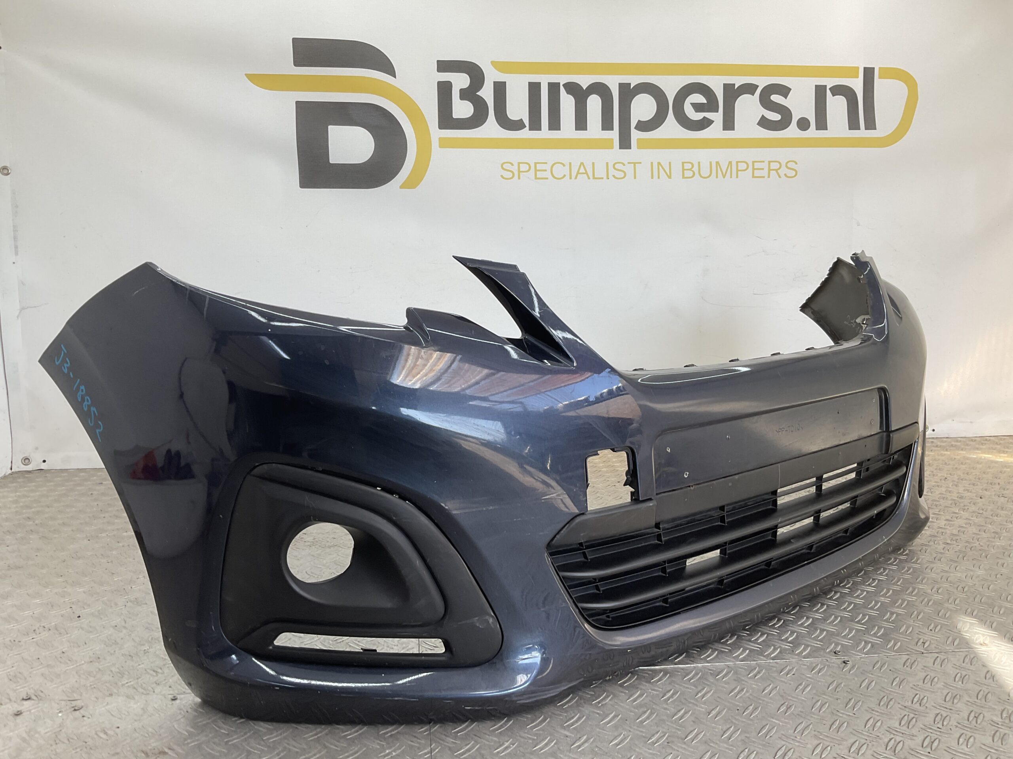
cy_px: 380
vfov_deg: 48.2
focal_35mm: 29
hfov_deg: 61.7
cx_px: 506
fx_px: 849
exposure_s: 1/151
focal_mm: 3
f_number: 1.8
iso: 16
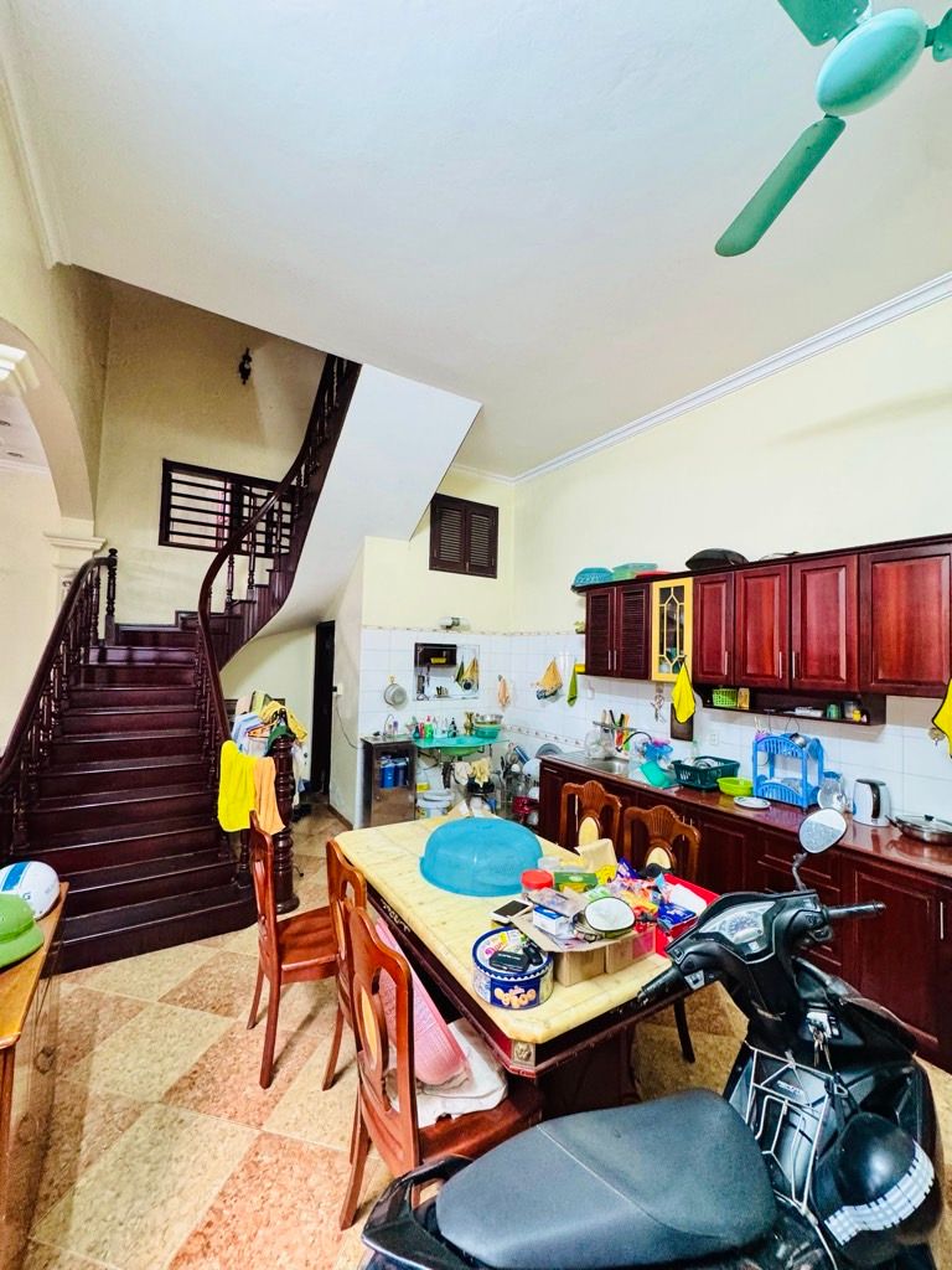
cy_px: 635
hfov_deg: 85.7
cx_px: 476
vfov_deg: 102.1
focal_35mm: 14
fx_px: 513
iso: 500
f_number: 2.2
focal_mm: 2.22
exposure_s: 1/50
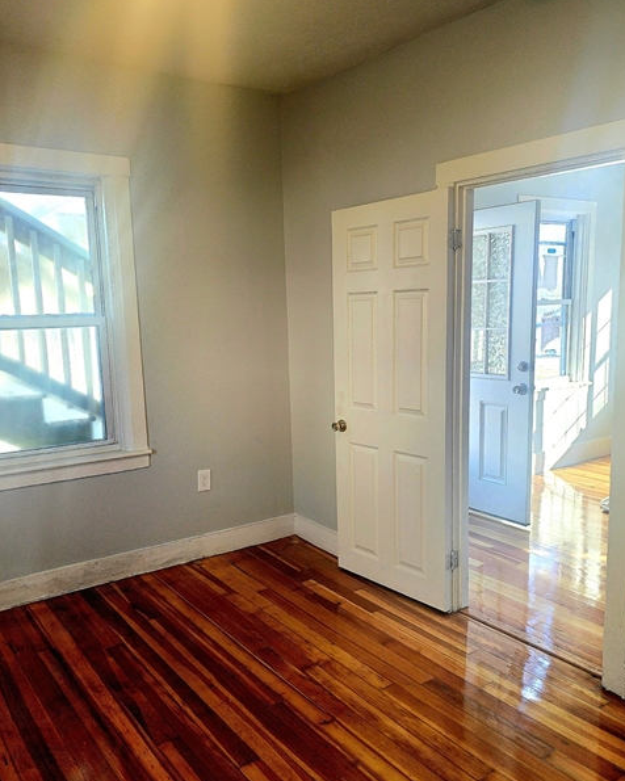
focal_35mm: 29
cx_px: 315
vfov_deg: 60.4
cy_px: 423
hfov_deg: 50.0
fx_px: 671
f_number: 1.7
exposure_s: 1/120
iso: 160
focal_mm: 6.3
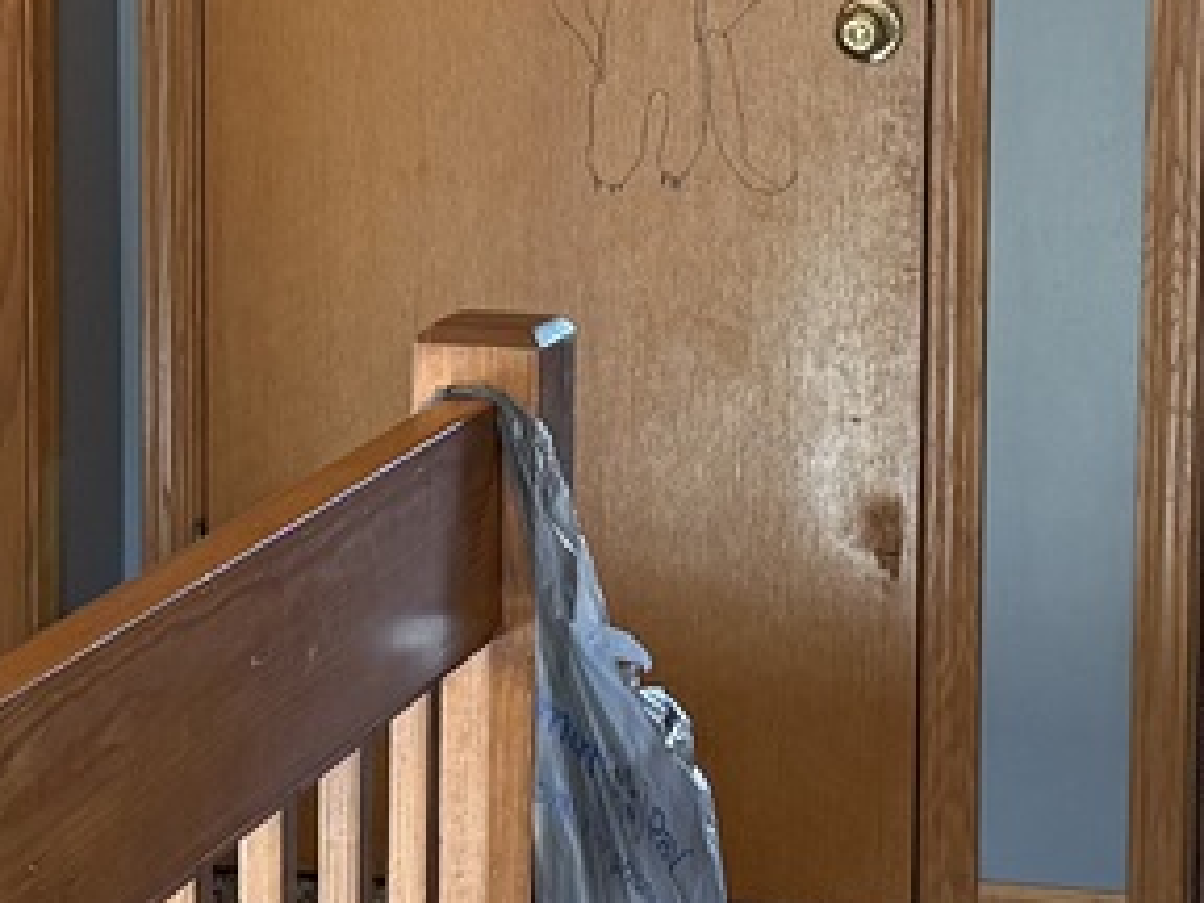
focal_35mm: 120
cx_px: 886
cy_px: 163
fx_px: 4174
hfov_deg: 16.3
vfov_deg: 12.3
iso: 250
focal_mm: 6.76
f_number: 1.78
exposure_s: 1/60
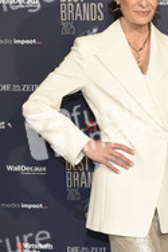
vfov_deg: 19.9
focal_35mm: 102
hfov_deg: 13.3
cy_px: 196
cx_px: 133
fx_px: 715
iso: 1250
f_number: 7.1
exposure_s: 1/250
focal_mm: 48
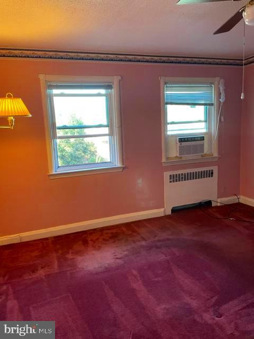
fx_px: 254
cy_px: 170
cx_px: 127
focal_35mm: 26
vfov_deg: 67.3
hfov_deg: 53.1
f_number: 1.6
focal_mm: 4.2
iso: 160
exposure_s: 1/60
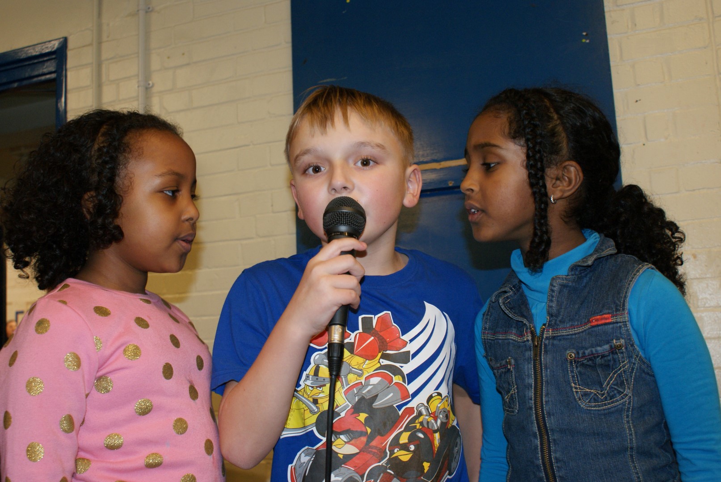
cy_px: 241
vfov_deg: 34.3
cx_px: 360
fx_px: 782
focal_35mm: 39
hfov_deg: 49.5
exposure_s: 1/60
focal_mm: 26
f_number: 5.6
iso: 400
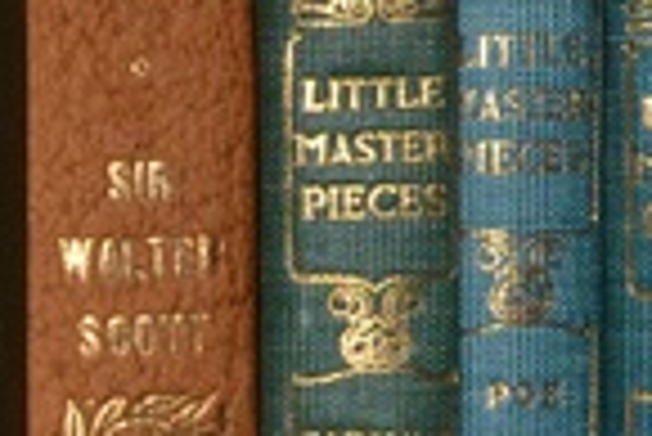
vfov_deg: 6.0
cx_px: -589
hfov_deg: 8.6
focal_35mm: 227
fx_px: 4115
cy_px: 658
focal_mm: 22
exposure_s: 1/60
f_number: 8
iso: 100
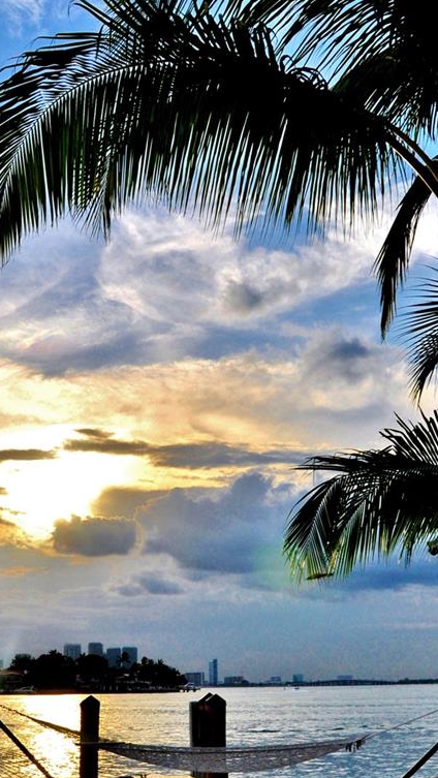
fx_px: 928
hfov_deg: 26.5
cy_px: 551
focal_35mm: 45
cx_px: 207
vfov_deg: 44.4
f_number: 18
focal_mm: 18
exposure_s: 1/200
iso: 200
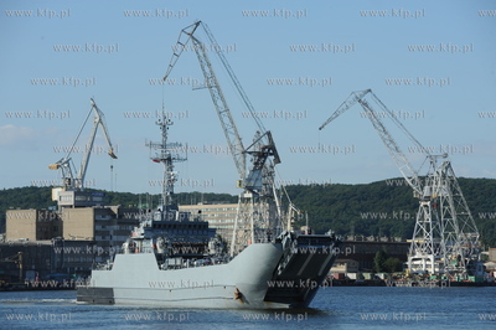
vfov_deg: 9.4
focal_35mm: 145
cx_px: 248
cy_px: 165
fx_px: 1996
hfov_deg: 14.2
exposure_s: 1/640
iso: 200
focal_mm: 145
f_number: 8
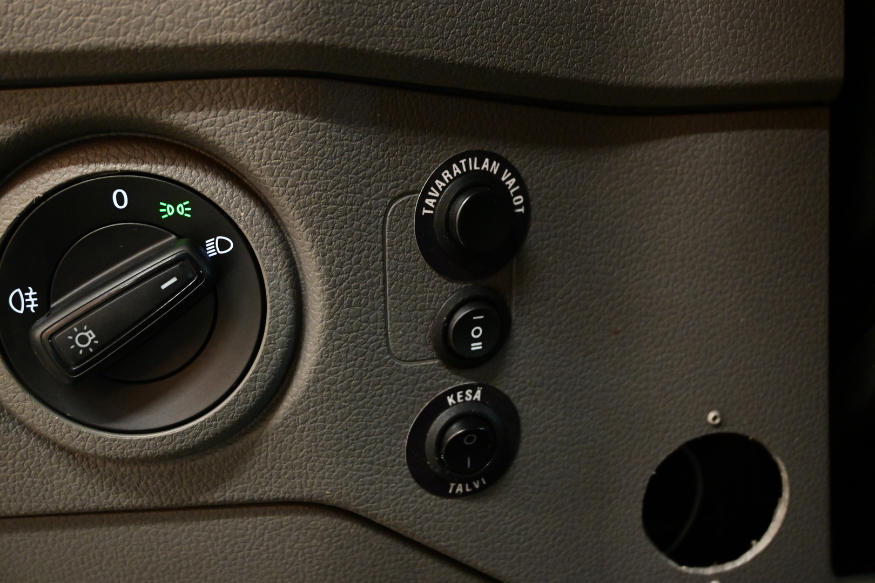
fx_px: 966
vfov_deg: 33.6
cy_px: 292
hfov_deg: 48.7
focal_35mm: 40
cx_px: 438
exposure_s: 1/40
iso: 3600
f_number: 4.5
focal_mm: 26.5
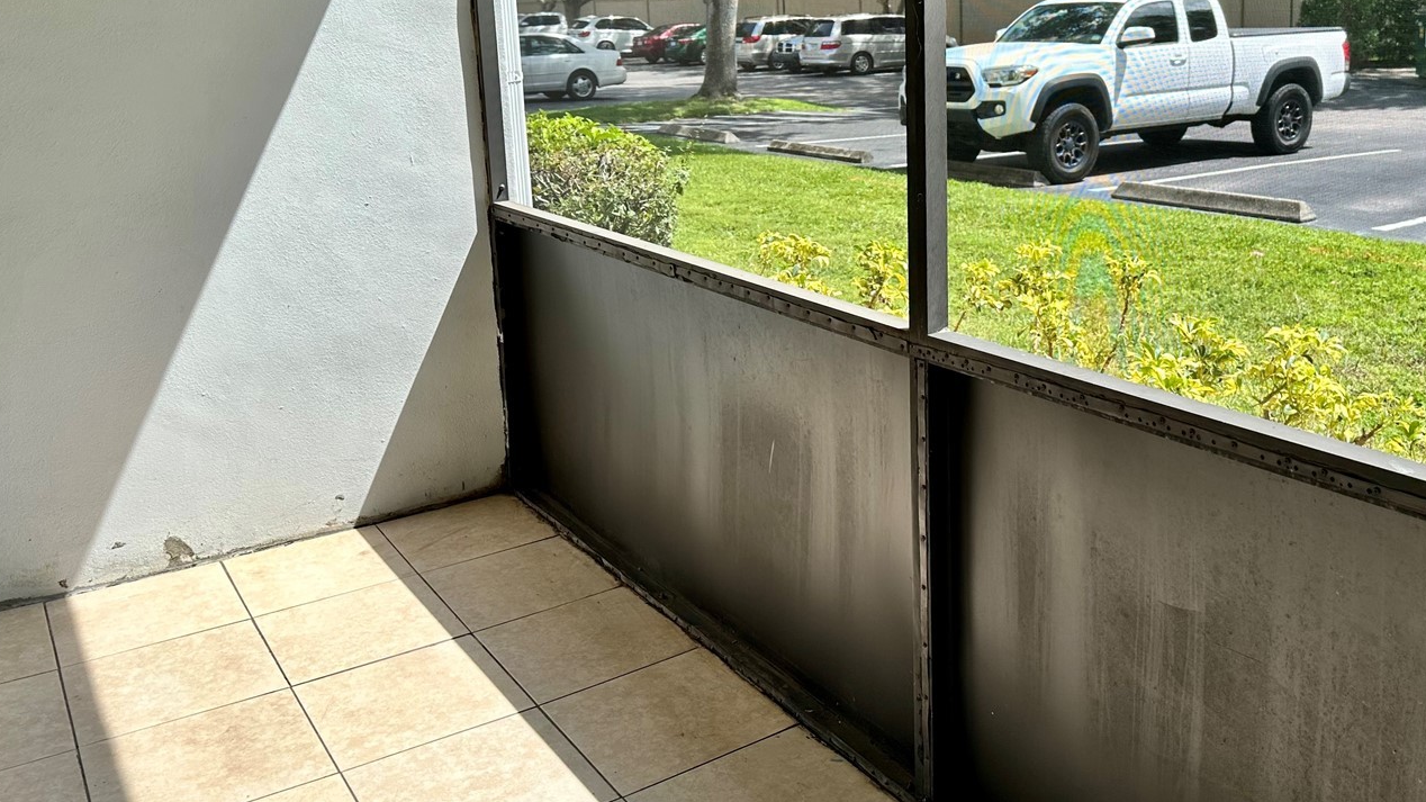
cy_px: 218
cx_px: 865
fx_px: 1248
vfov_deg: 35.0
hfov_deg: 58.9
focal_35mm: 33
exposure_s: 1/1916
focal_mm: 6.86
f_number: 1.78
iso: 80
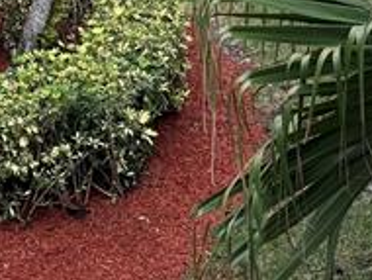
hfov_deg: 19.2
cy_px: -290
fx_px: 1087
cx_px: 55
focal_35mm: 101
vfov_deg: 12.7
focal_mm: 6.76
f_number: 1.78
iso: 80
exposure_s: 1/643
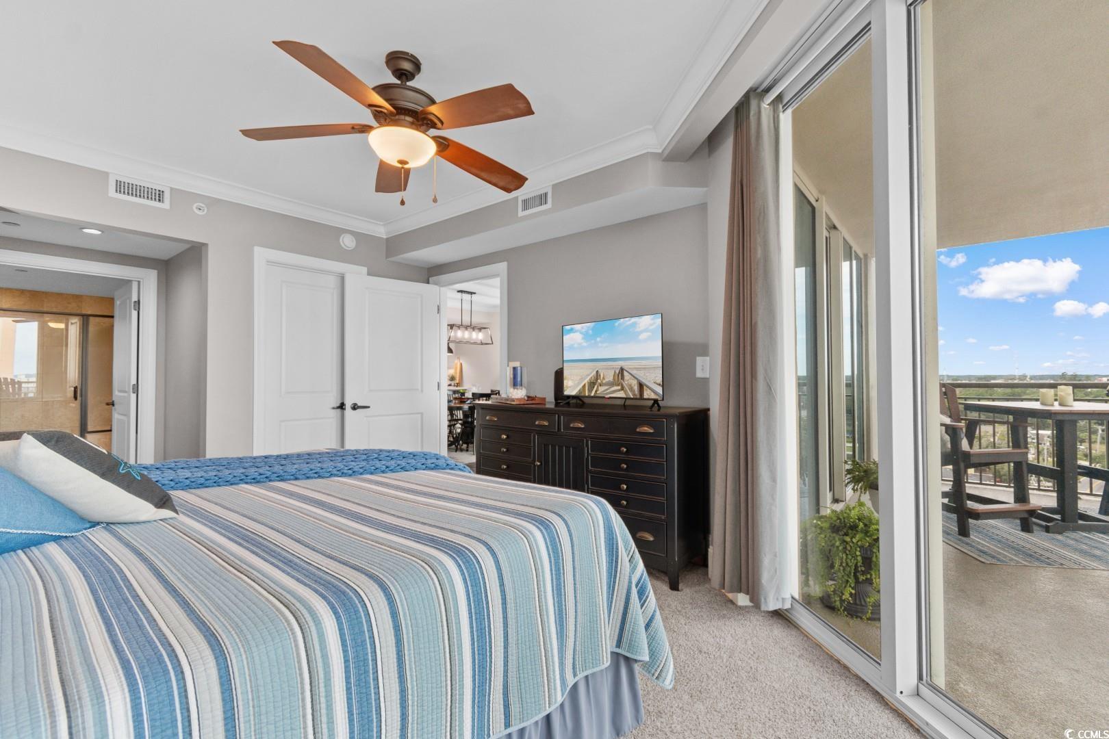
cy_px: 370
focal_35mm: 15
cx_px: 554
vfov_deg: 77.3
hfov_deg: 100.4
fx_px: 462
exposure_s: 1/13
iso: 100
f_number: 4.5
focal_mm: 10
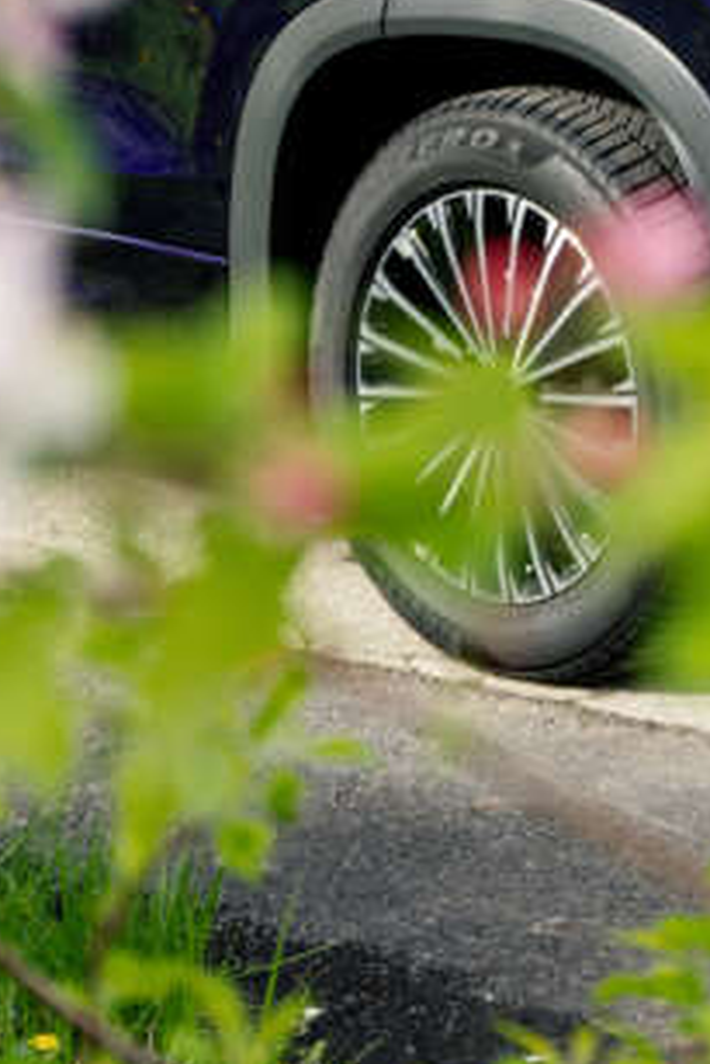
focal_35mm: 166
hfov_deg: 8.0
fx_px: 4905
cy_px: -224
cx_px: 1195
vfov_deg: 12.1
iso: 64
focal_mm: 40
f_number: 3.2
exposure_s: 1/125
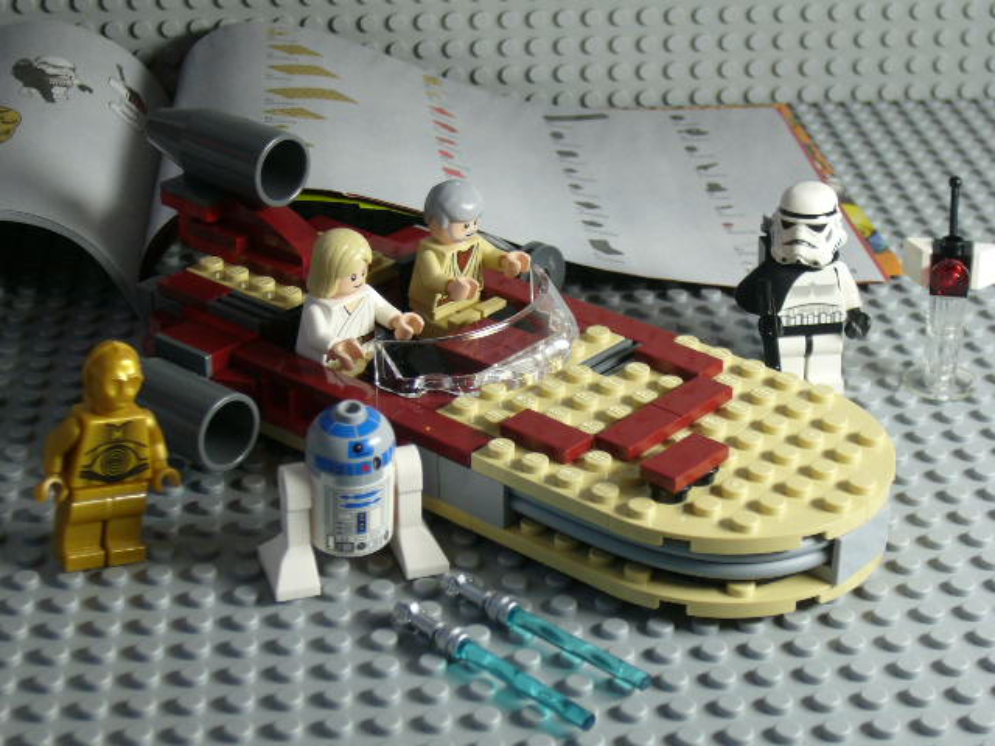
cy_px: 373
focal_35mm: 74
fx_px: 2127
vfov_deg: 19.9
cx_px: 498
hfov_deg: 26.3
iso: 80
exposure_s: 1/30
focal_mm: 12.2
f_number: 4.1
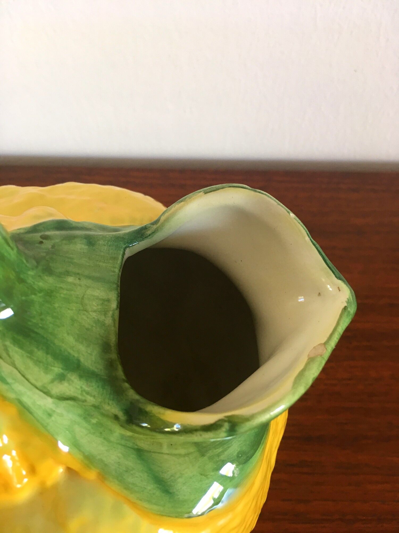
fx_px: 446
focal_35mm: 29
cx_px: 200
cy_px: 266
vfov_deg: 61.7
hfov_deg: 48.2
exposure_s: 1/33
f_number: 2.2
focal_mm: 4.15
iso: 100
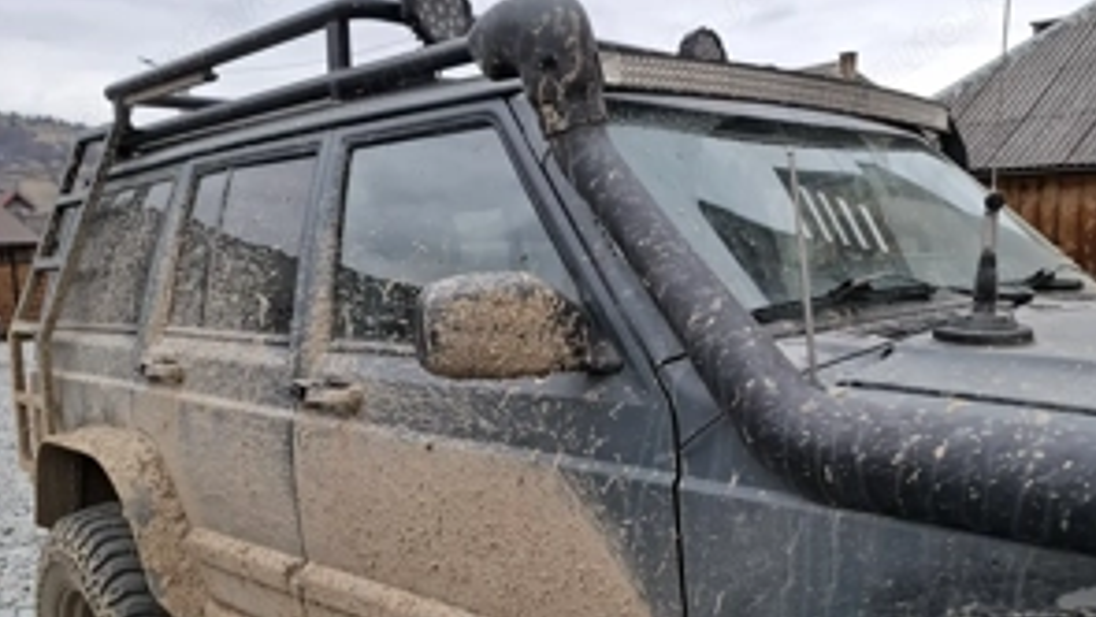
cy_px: 413
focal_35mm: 34
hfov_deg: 58.0
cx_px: 554
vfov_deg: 34.3
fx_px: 988
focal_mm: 5.54
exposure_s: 1/100
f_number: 1.8
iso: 50
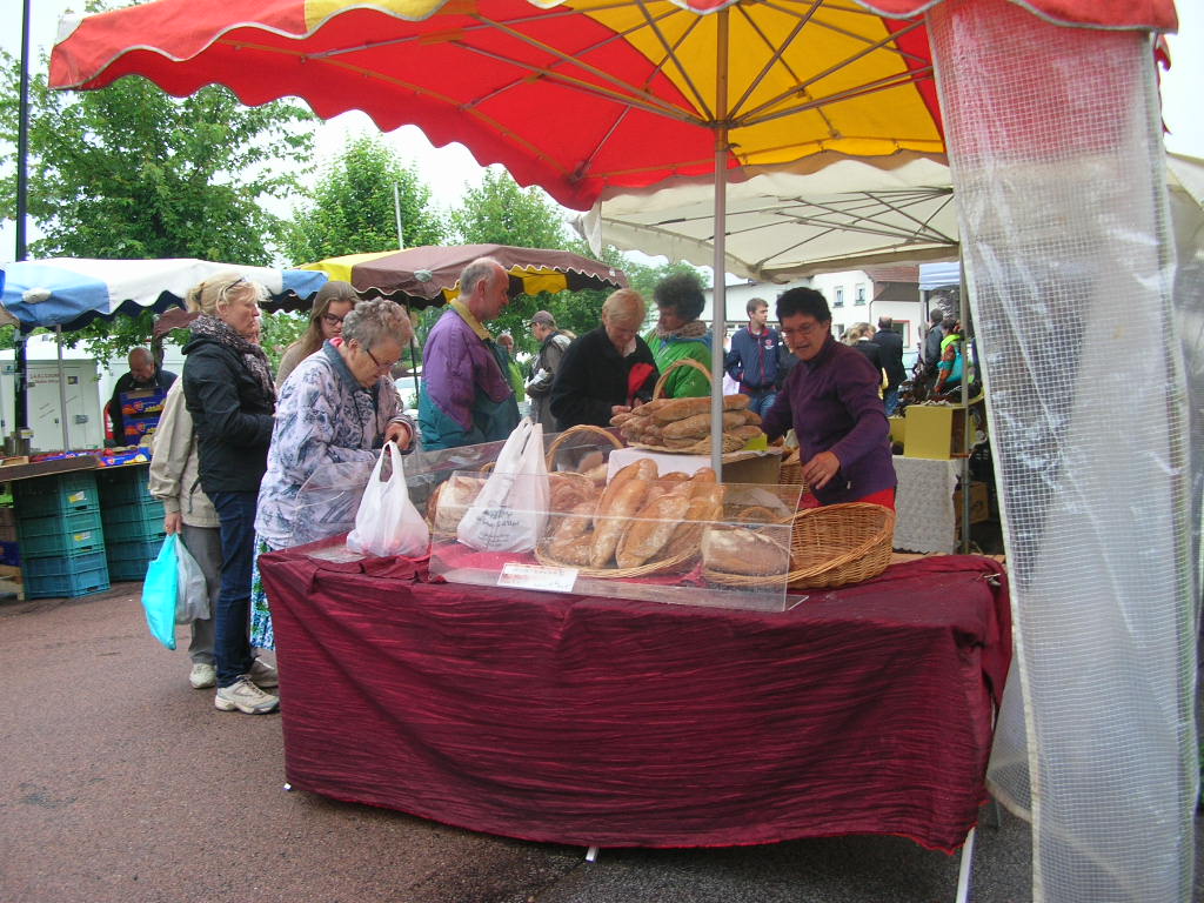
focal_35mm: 35
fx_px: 1217
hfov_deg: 52.6
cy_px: 452
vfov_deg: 40.7
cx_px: 602
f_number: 2.8
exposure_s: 1/45.2
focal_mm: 5.8
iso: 50
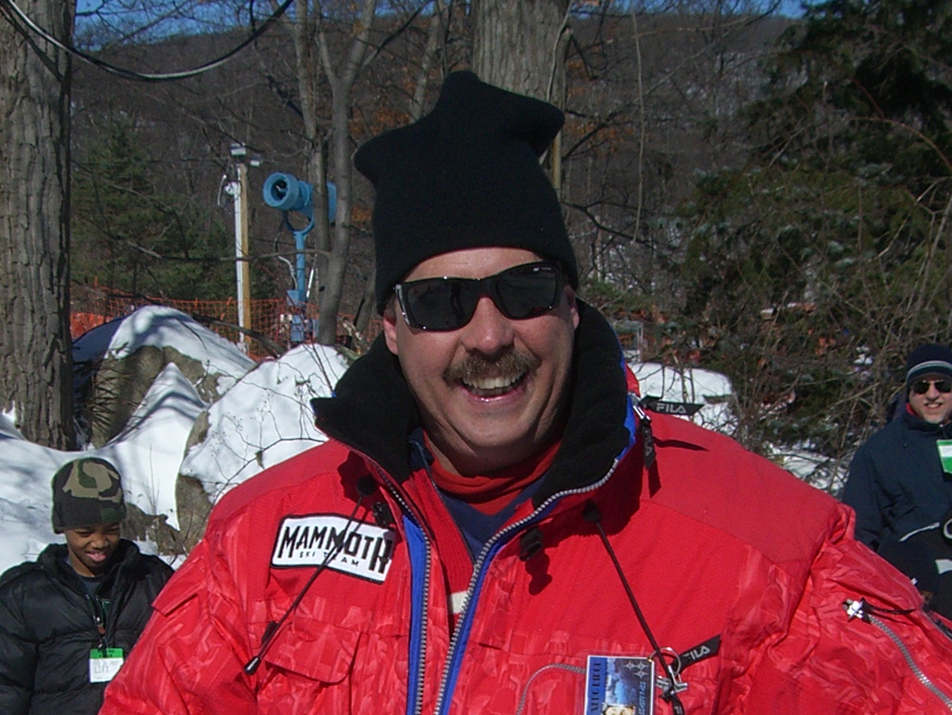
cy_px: 704
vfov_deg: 18.7
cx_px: 478
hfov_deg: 25.3
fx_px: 2118
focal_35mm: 77
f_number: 4.3
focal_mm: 6.2
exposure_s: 1/2000
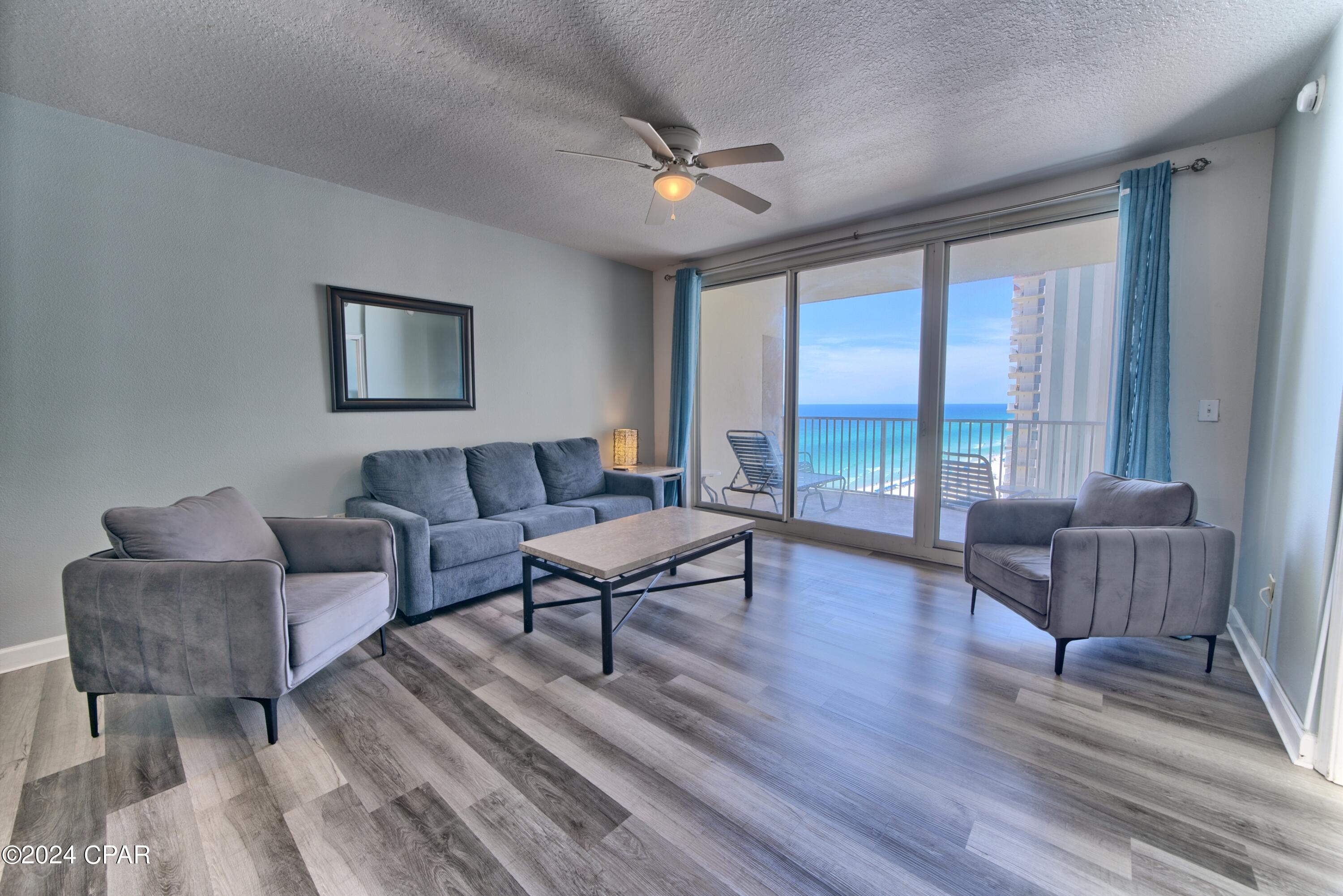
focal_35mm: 13
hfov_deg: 108.3
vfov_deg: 85.5
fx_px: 485
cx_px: 672
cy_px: 448
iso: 500
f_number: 9.5
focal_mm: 13
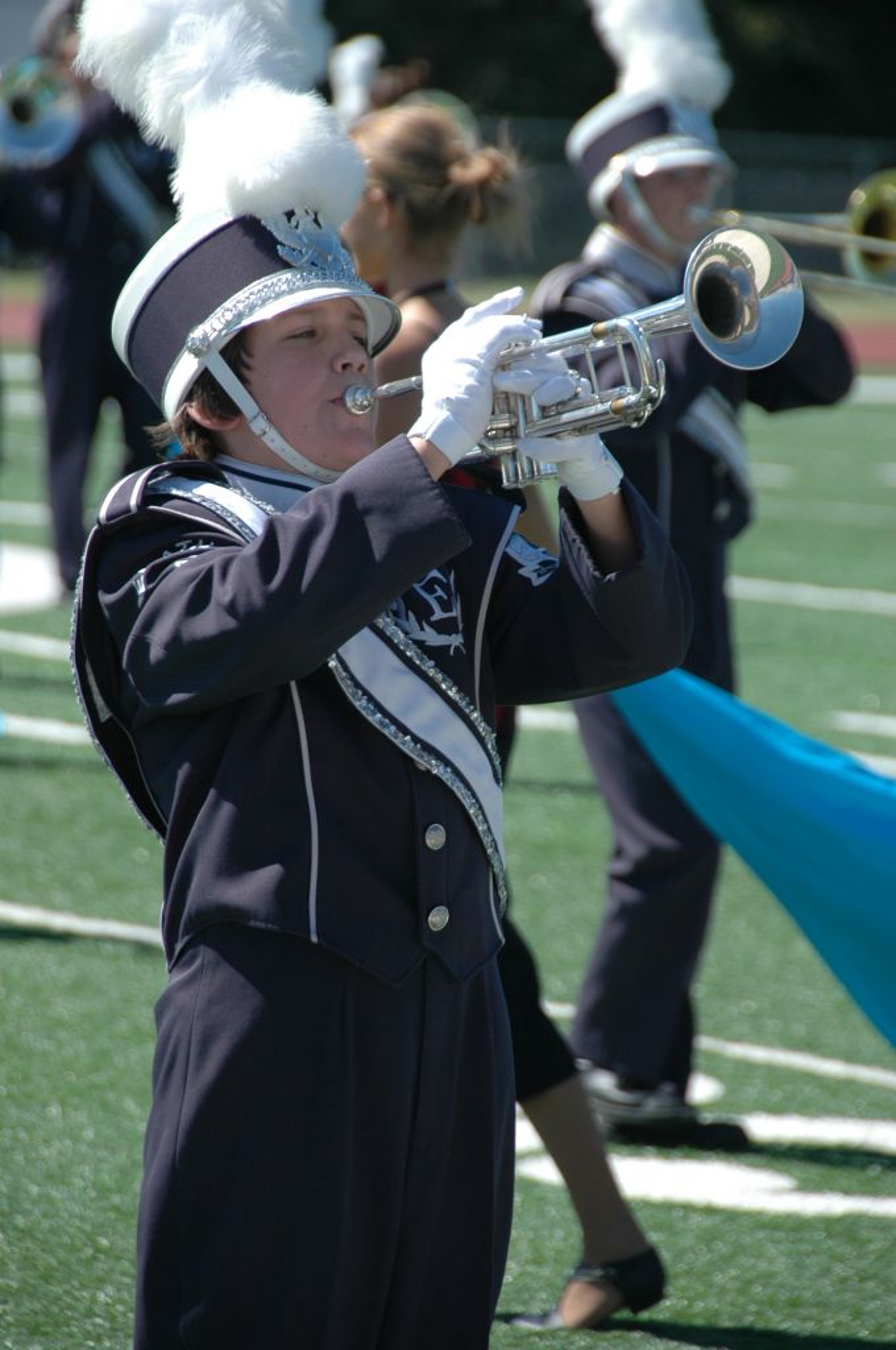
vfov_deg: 6.9
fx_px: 11230
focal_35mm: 300
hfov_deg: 4.6
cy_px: 675
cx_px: 448
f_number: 5.6
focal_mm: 200
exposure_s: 1/500
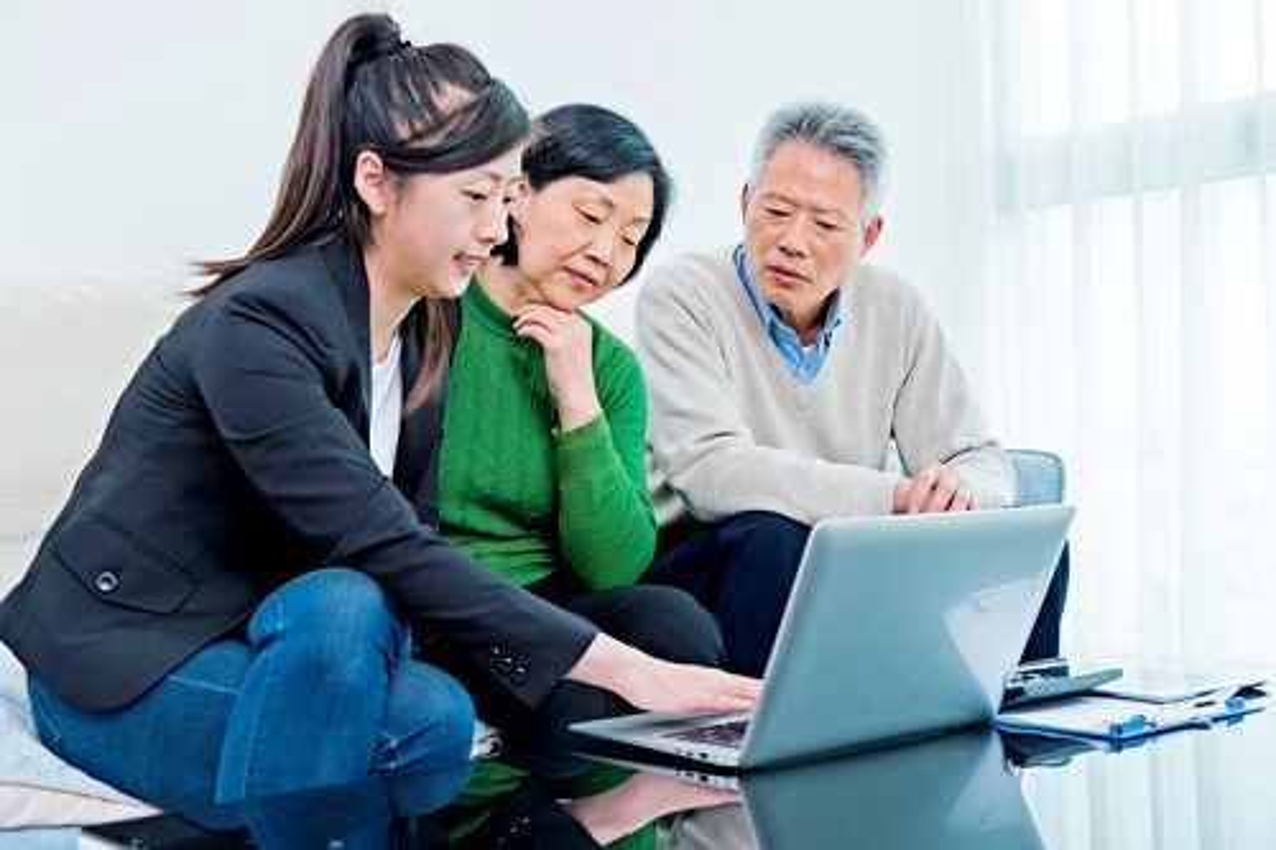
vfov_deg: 29.2
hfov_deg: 42.8
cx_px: 638
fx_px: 1630
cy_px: 425
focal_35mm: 46
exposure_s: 1/50
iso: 125
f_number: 4
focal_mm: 46
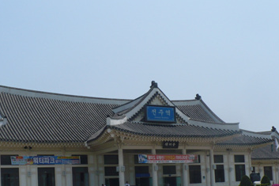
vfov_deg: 23.4
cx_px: 140
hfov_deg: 35.1
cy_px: 148
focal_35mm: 57
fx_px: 442
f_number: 8
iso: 100
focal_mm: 6.1
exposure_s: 1/320
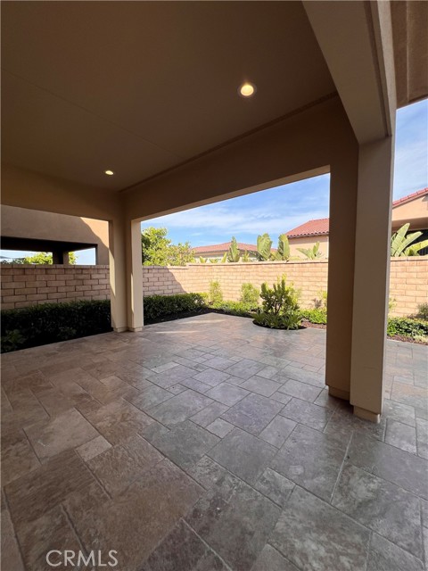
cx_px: 214
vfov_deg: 106.2
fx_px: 214
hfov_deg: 89.9
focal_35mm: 13
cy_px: 286
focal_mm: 1.57
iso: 32
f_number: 1.8
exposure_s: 1/1393
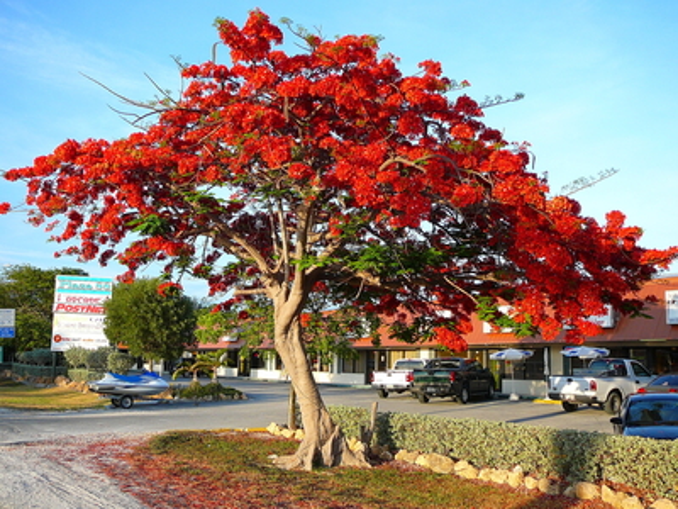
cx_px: 339
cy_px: 254
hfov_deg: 49.0
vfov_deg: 37.7
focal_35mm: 38
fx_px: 744
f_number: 3
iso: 80
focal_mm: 5.6
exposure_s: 1/320
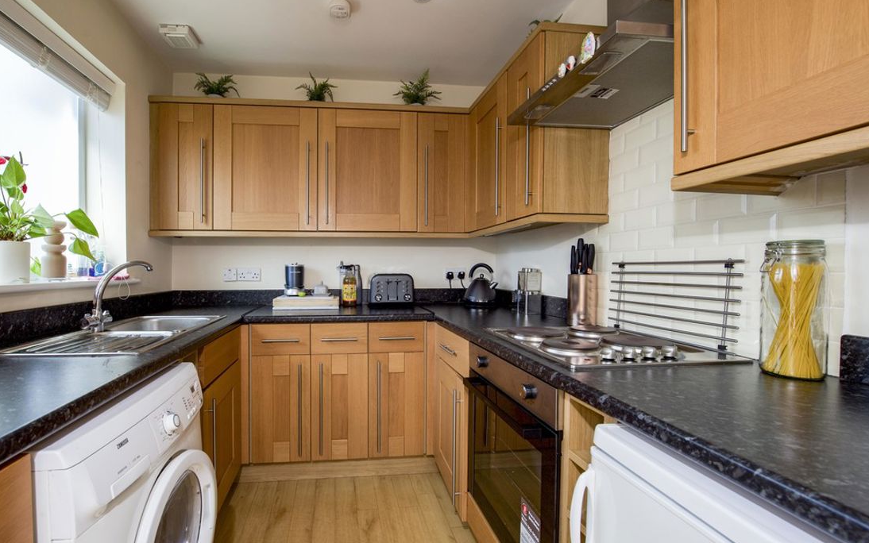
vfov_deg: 74.6
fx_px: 355
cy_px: 302
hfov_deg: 101.4
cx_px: 416
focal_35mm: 15
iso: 320
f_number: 8
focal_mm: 14
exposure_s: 1/100
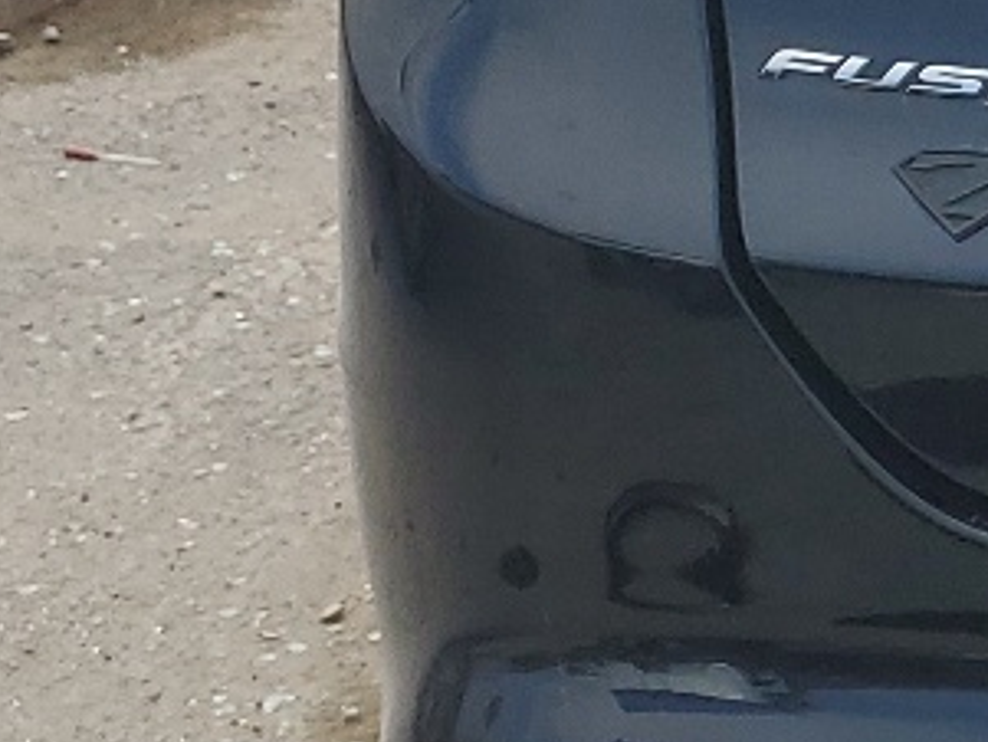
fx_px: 3940
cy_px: -102
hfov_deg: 12.3
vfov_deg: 10.6
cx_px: 2101
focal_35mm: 138
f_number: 1.5
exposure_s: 1/3333
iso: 50
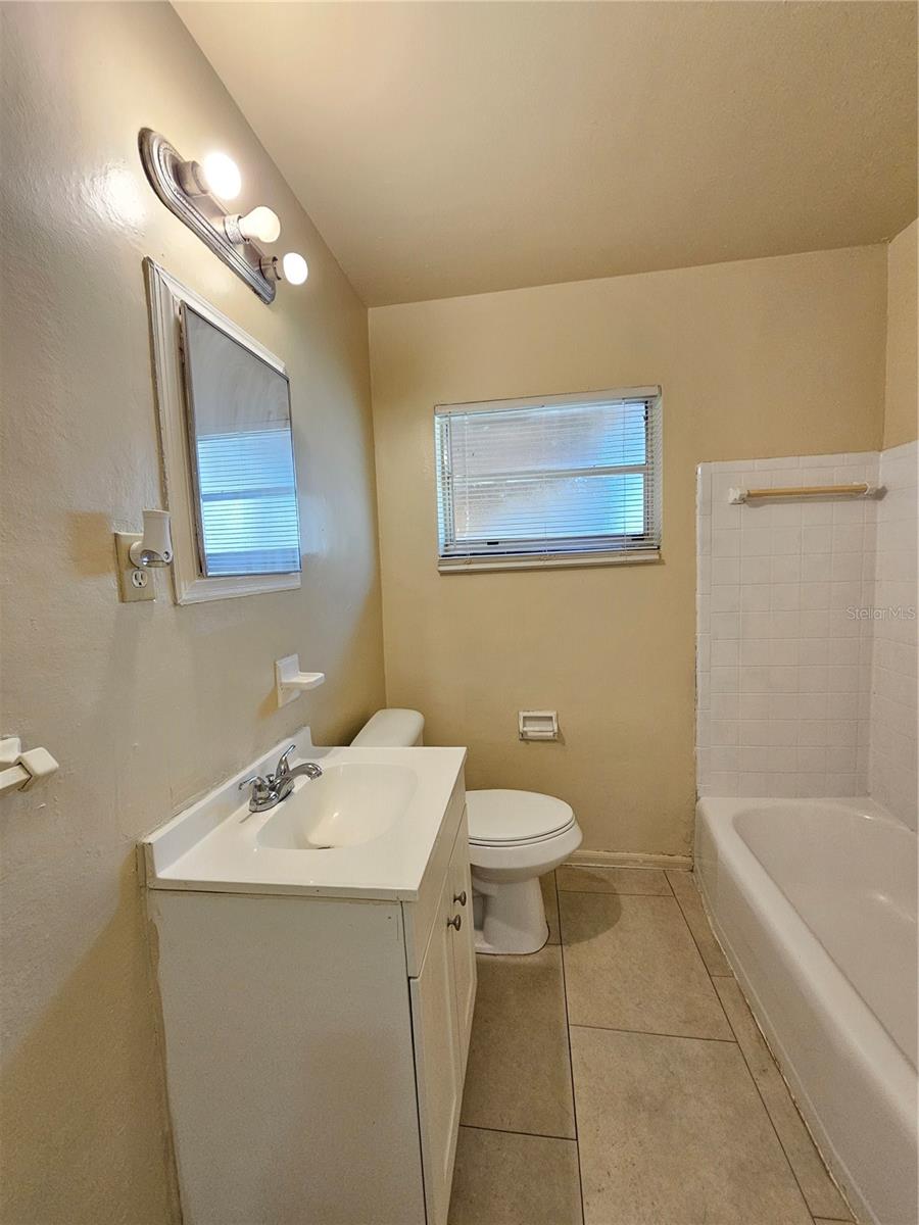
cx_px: 460
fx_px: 460
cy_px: 612
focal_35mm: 13
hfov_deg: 89.9
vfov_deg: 106.2
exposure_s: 1/40
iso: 320
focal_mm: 2.2
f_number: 2.2
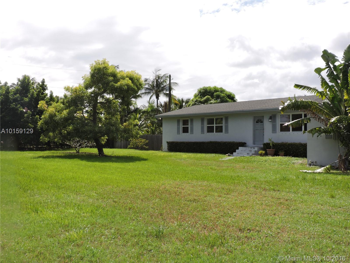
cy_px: 132
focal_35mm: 40
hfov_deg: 46.8
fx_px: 404
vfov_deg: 36.0
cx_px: 175
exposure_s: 1/2000
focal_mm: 7.1
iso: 180
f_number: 3.3
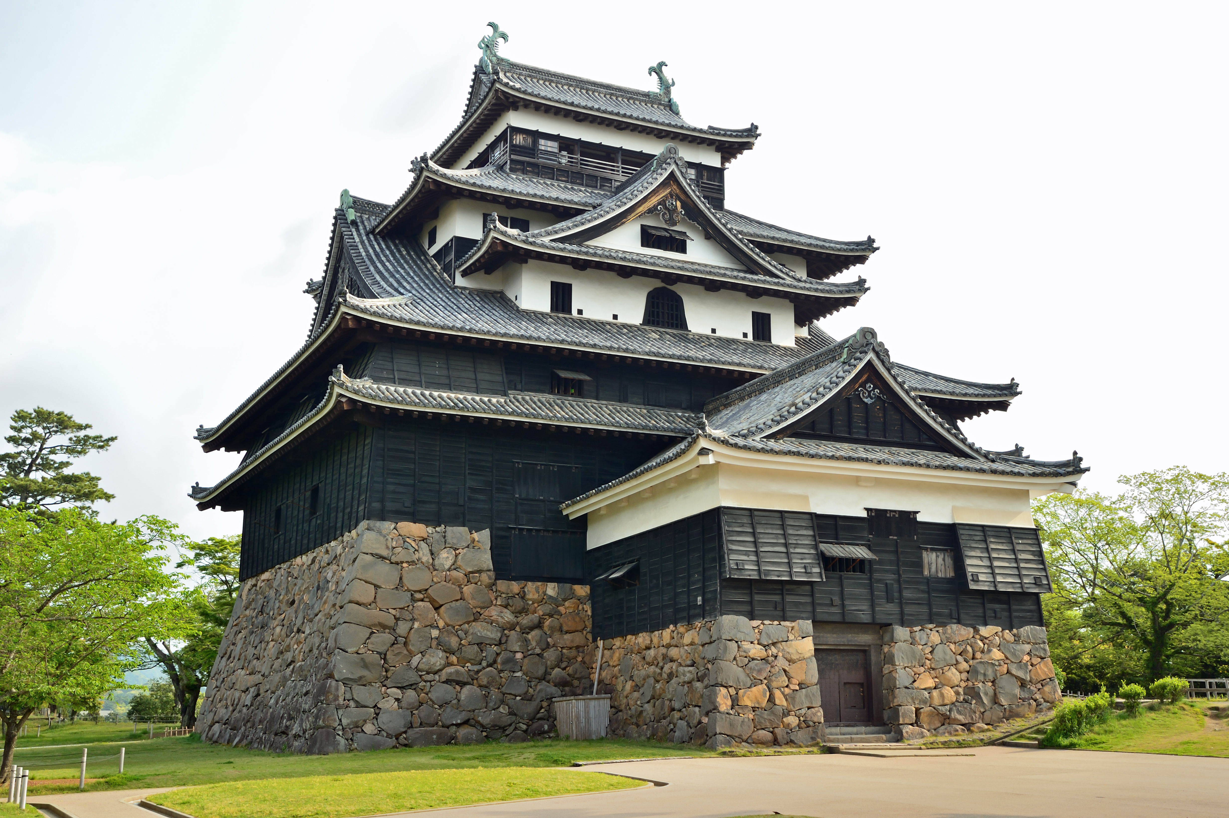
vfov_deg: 31.9
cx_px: 614
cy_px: 409
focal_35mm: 42
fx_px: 1433
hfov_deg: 46.4
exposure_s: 1/80
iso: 400
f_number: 8
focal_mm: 42
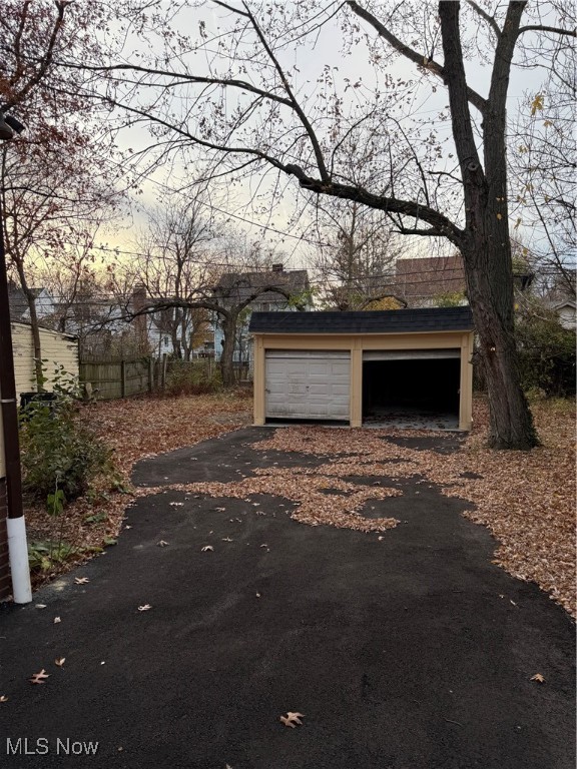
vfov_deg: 71.6
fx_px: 533
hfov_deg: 56.8
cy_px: 384
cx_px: 288
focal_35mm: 24
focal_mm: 6.76
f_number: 1.78
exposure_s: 1/467
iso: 80
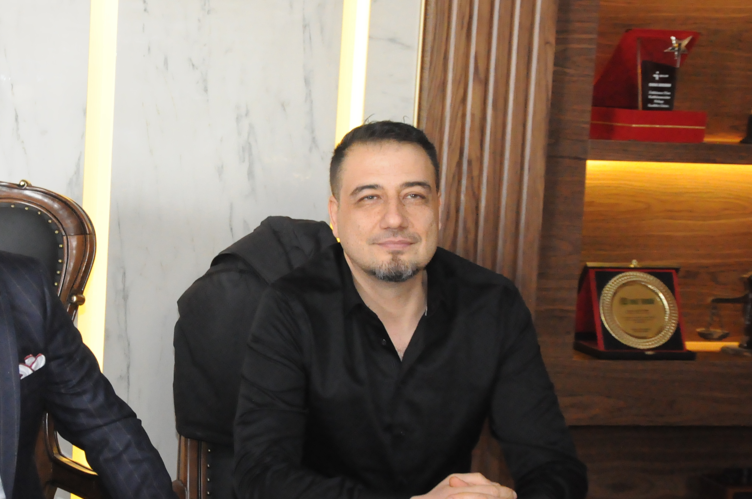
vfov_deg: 17.7
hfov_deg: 25.9
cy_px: 247
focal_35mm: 77
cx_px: 161
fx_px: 1606
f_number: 5.6
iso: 3200
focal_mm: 30
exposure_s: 1/40
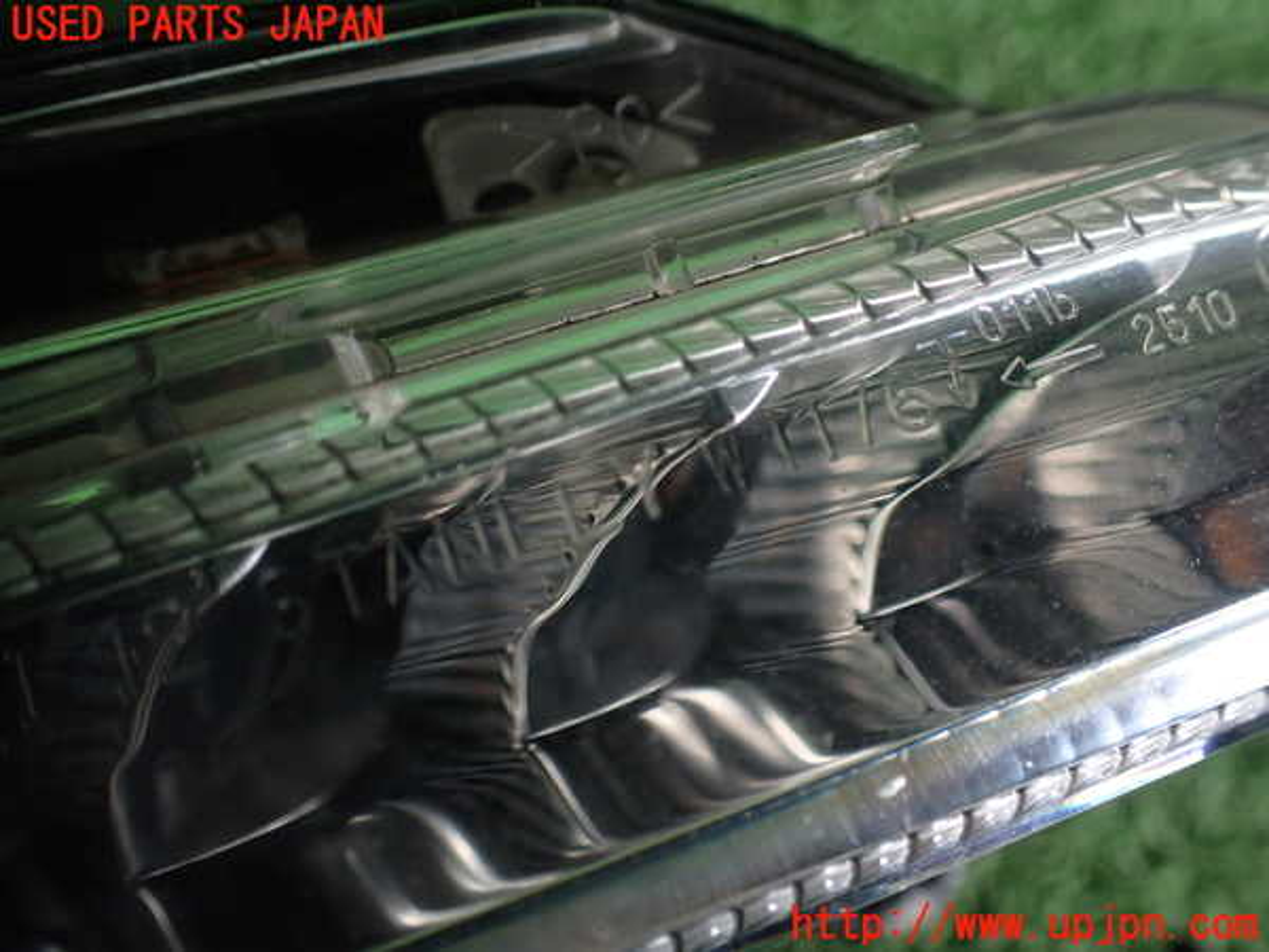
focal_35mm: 30
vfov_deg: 46.8
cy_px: 476
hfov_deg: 60.0
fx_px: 1100
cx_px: 634
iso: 250
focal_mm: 5.4
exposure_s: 1/125
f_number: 2.3
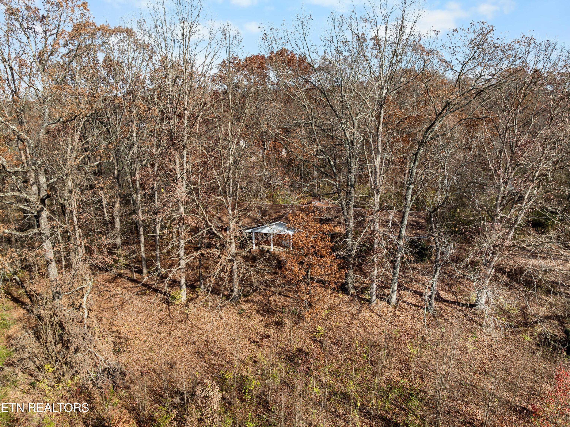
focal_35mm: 24
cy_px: 214
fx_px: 395
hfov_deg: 71.6
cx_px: 285
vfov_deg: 56.8
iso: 110
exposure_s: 1/1000
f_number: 2.8
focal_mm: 12.29
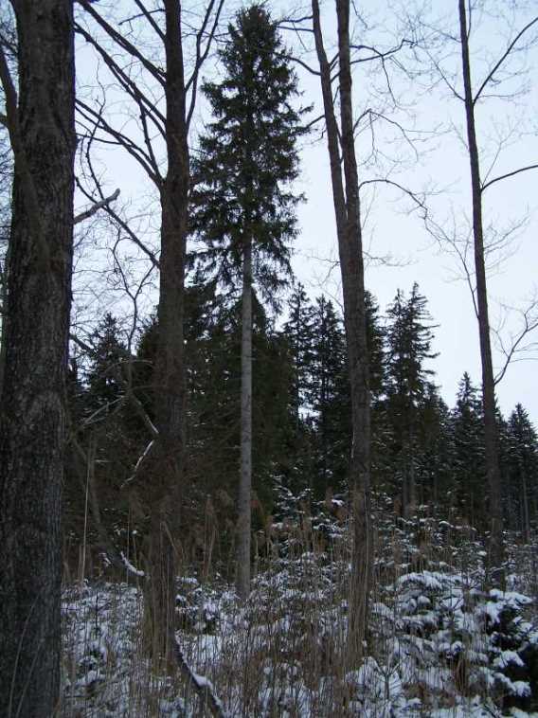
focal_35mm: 38
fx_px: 788
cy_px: 359
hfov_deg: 37.7
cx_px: 269
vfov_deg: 49.0
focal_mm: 6.3
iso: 80
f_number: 2.8
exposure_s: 1/750
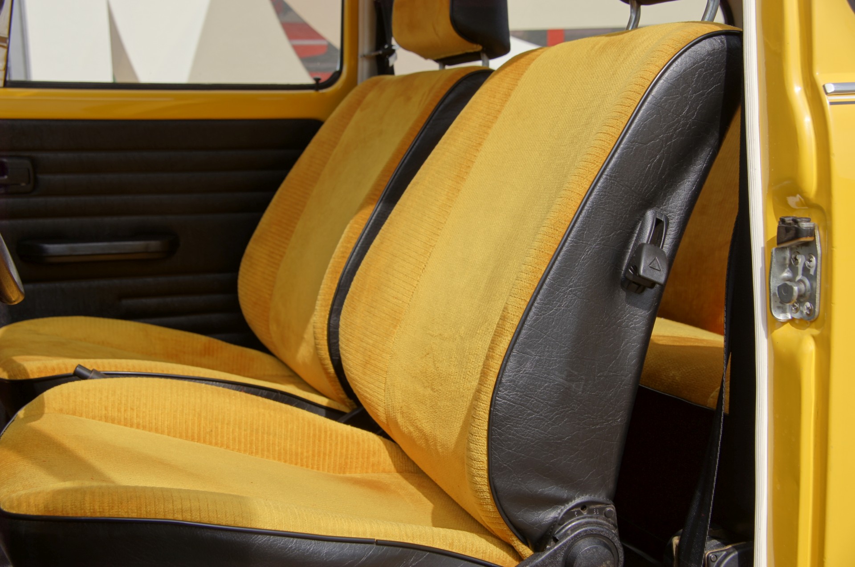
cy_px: 284
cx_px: 428
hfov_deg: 37.9
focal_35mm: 52
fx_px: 1245
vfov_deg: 25.7
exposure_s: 1/160
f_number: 7.1
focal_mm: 35
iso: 100
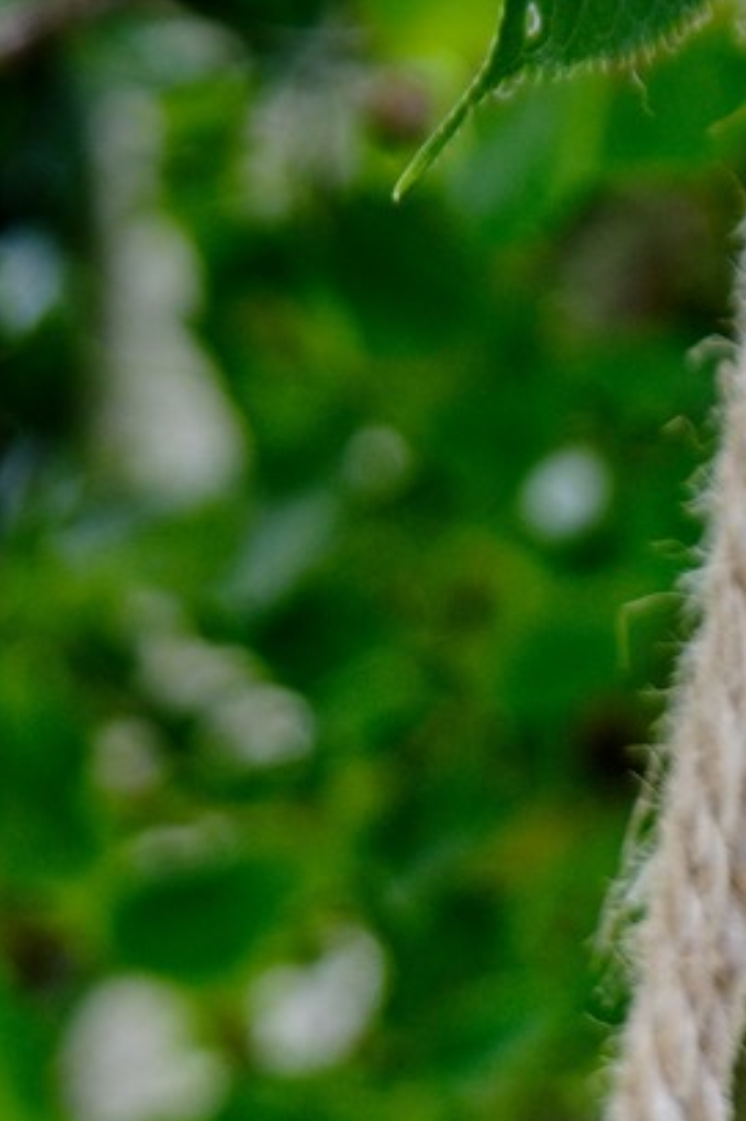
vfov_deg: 7.0
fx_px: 9052
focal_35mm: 291
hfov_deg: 4.7
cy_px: 1752
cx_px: 1197
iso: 400
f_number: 5.6
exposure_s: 1/180
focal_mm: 52.4
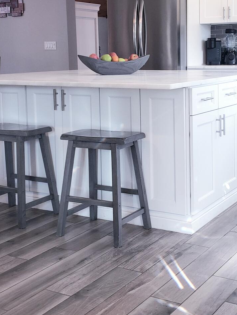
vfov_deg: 34.5
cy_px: 98
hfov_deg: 26.3
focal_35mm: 55
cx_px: 175
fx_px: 502
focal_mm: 4.3
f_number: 2.4
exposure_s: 1/60
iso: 80
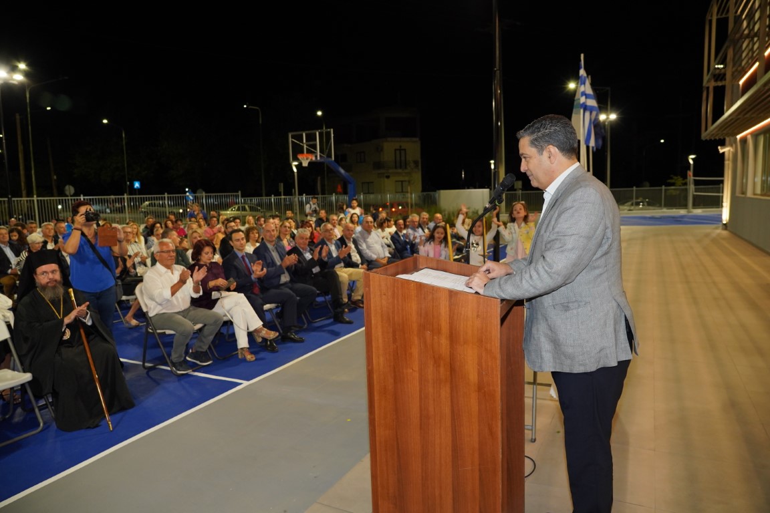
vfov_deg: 53.1
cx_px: 385
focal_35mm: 24
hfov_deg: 73.7
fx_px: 513
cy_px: 256
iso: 2000
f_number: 4.5
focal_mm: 24
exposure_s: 1/200
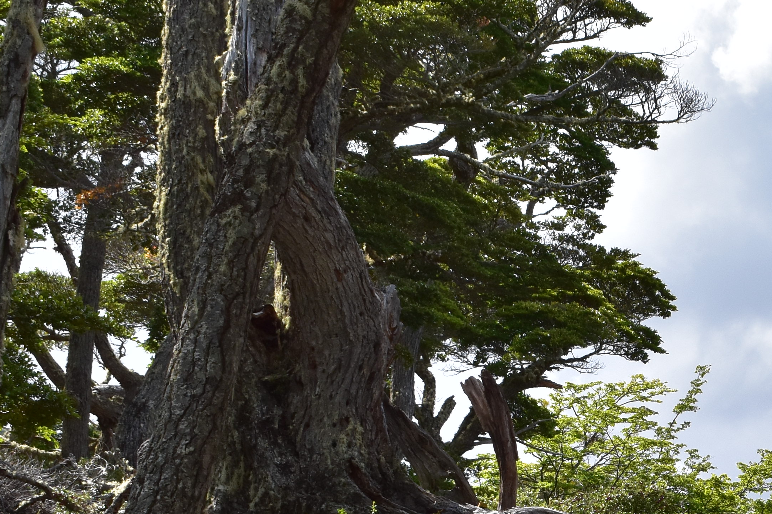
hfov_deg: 14.2
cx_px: 874
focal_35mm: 141
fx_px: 3024
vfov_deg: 9.7
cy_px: 491
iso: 400
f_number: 11
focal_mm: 34
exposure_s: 1/500
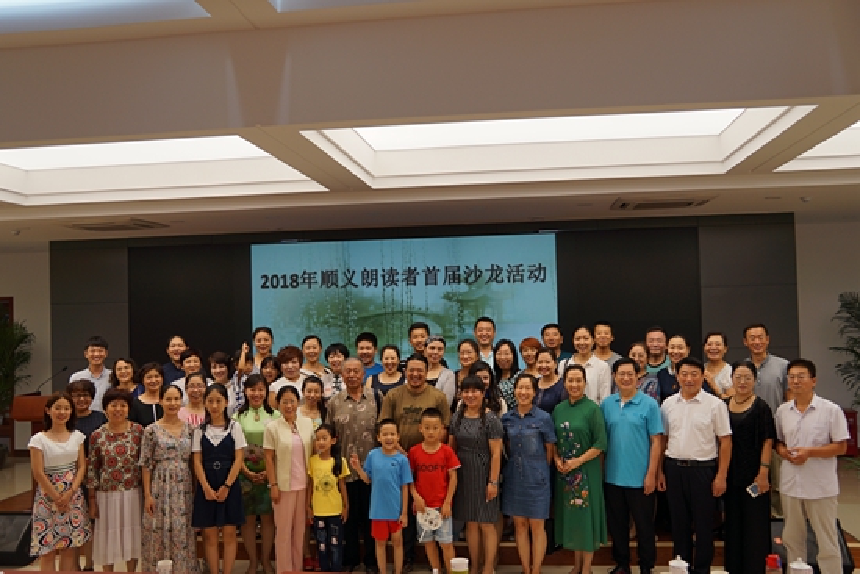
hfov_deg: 60.3
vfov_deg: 42.3
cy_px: 287
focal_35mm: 31
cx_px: 430
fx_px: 741
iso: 125
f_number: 4
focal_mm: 21
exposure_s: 1/60
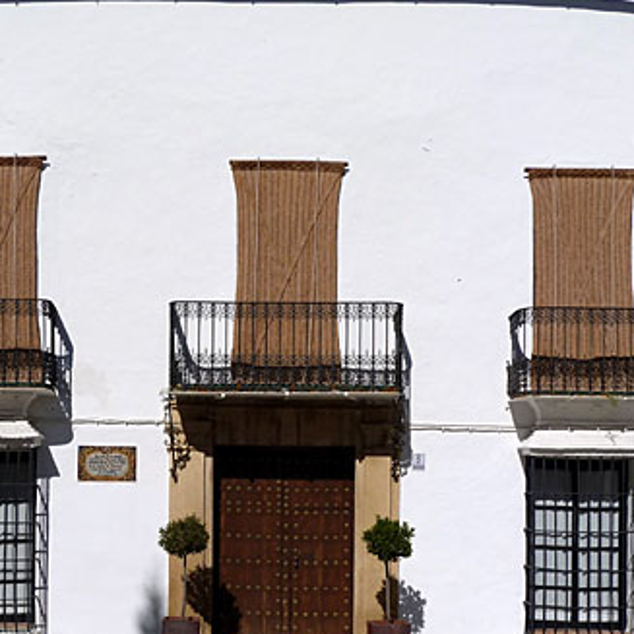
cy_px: 469
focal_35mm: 47
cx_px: 282
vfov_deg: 35.3
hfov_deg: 36.0
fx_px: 974
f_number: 5.6
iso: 80
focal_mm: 4.7
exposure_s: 1/1000
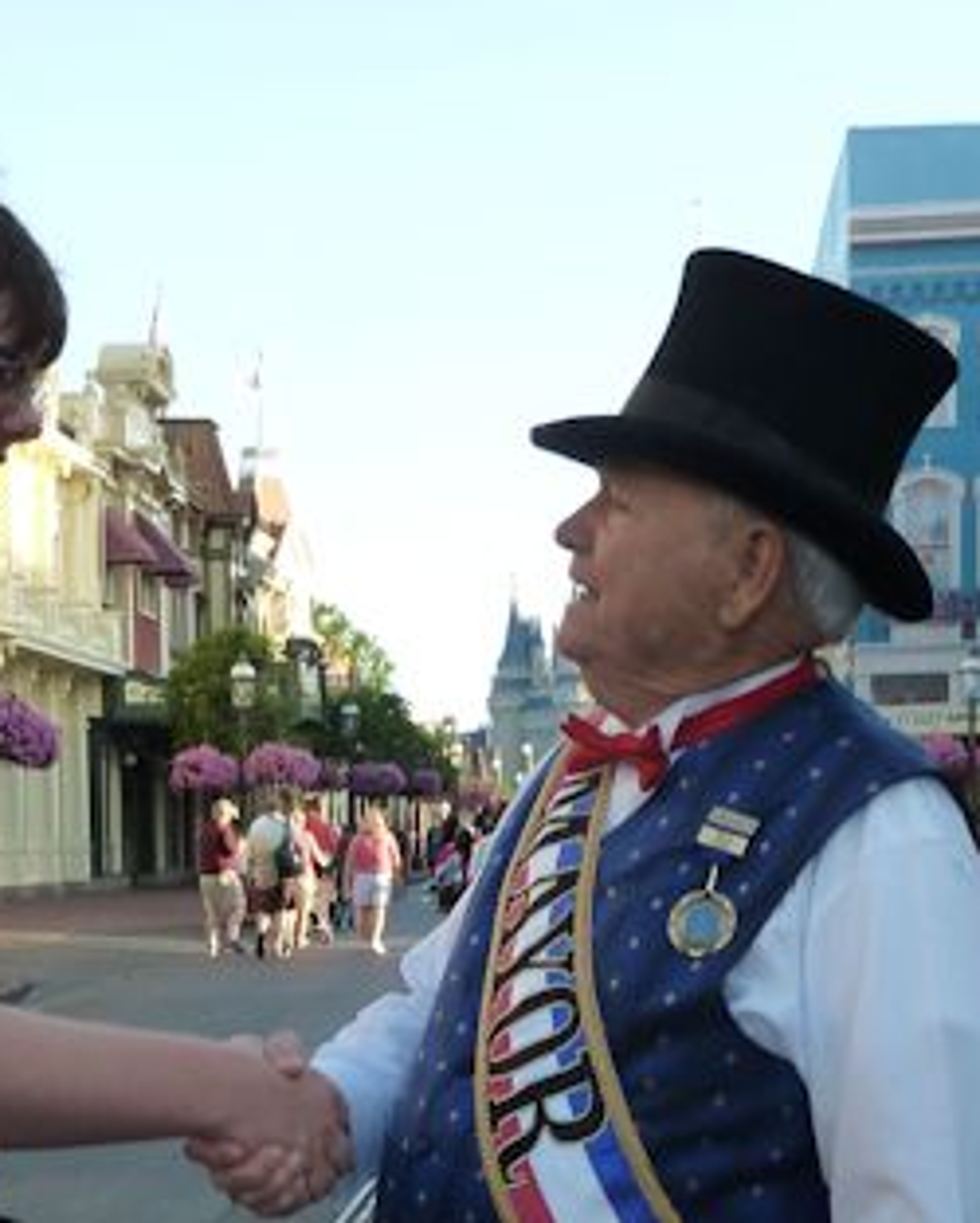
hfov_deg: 20.3
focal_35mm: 75
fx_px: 2716
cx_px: 278
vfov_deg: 24.5
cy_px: 1137
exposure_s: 1/125
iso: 125
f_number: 4
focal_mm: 5
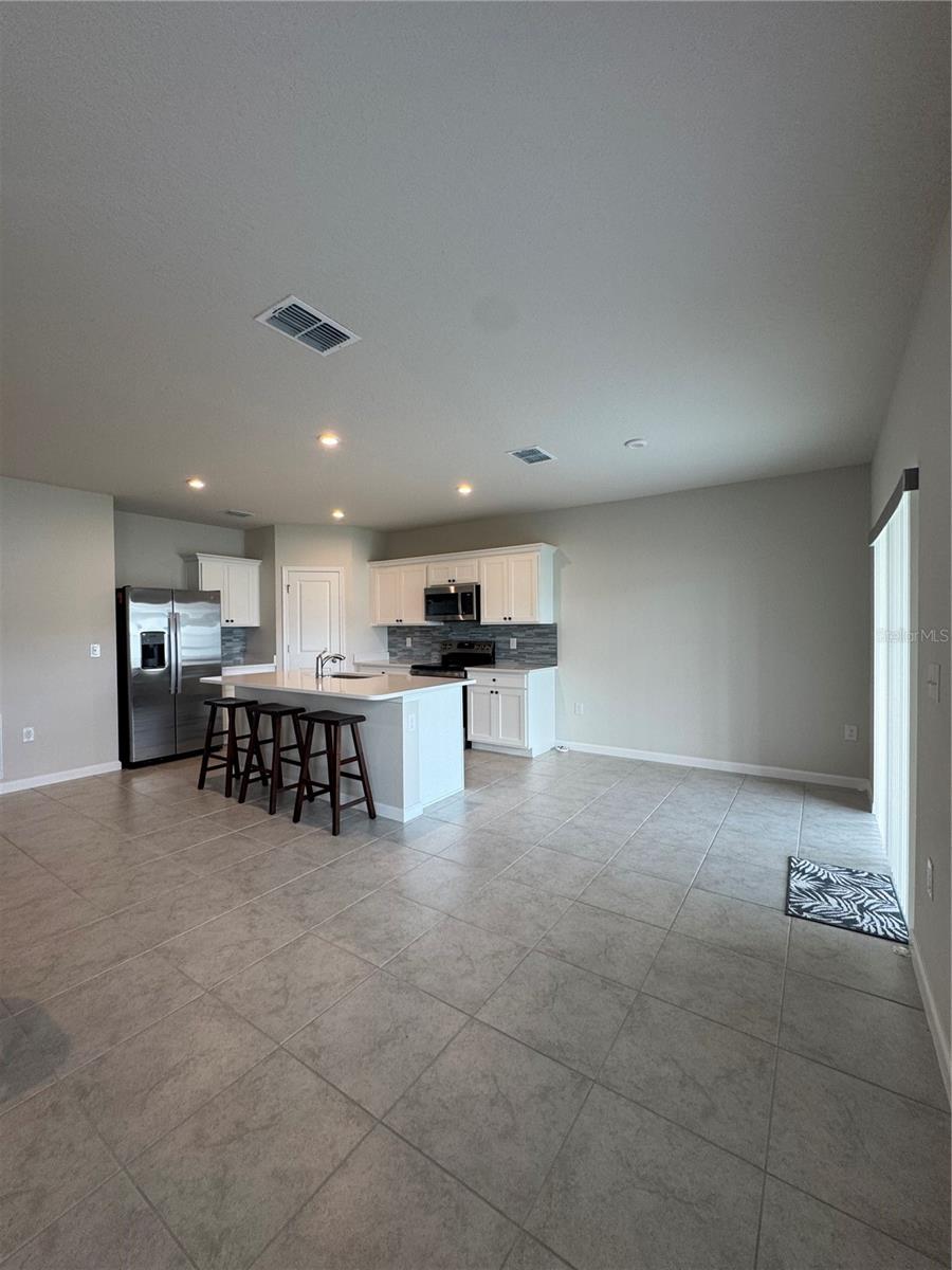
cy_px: 635
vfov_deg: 102.1
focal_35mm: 14
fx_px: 513
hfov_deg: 85.7
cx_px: 476
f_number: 2.2
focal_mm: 2.22
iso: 125
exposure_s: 1/120
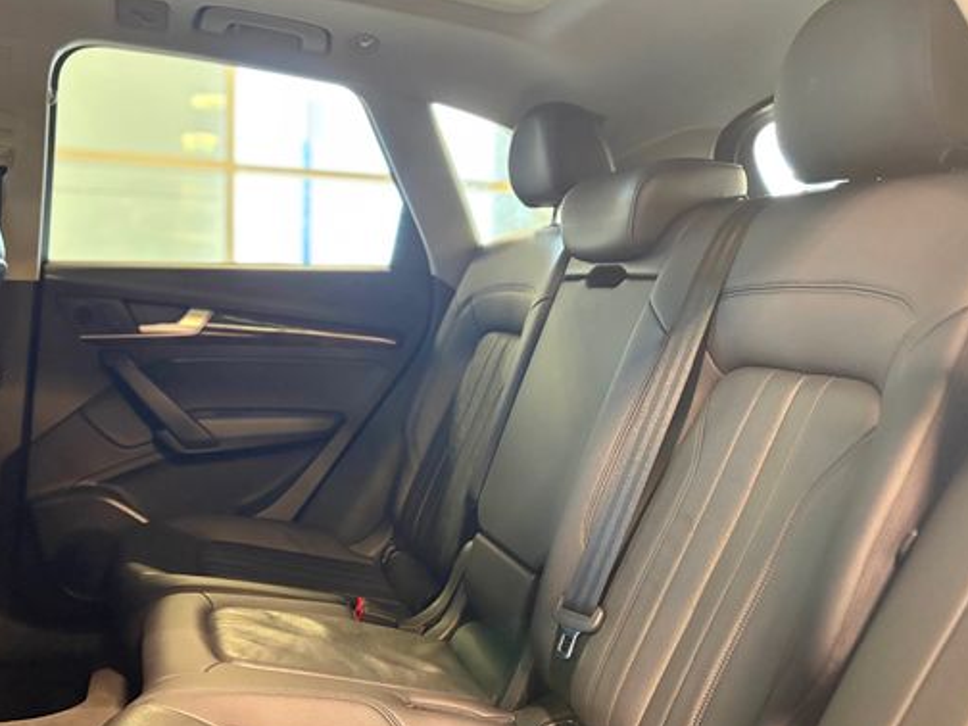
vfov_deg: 42.7
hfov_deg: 55.2
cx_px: 426
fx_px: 923
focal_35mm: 33
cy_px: 444
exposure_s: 1/30
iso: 500
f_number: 1.6
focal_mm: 5.96
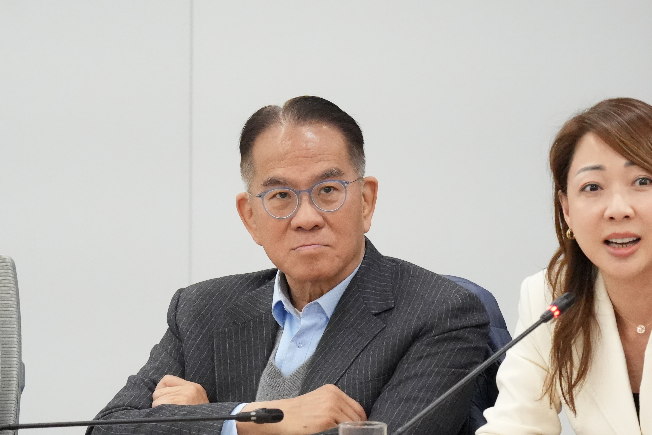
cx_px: 731
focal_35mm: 317
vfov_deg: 4.3
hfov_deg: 6.5
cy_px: 347
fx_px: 5741
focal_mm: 135
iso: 10000
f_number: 4.5
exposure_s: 1/200
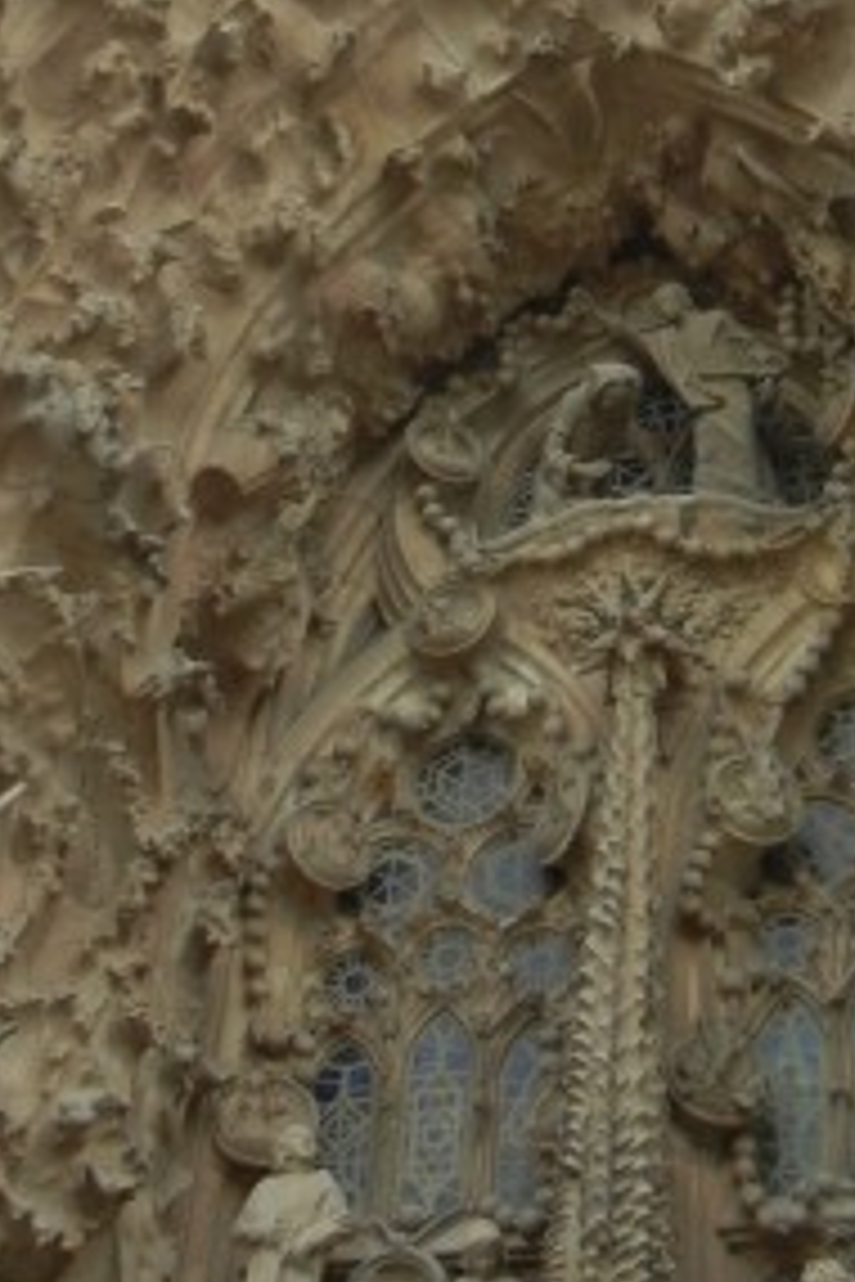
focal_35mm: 84
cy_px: -40
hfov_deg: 16.2
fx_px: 2992
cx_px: 567
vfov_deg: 23.1
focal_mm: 5.4
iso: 160
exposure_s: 1/275
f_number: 3.5
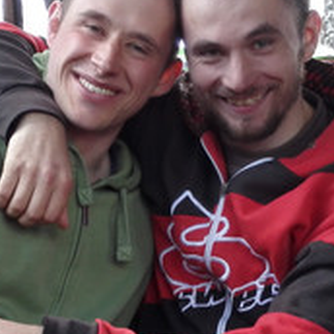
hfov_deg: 17.1
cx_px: 145
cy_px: 318
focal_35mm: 102
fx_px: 1113
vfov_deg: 16.8
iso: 100
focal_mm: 3.79
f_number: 2
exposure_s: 1/100
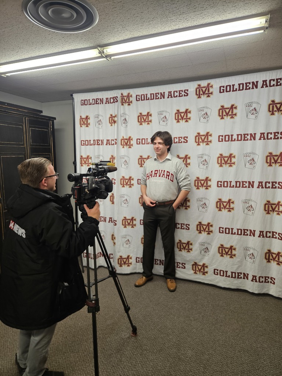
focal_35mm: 23
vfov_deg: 73.9
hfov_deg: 58.9
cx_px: 141
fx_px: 250
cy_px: 188
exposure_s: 1/120
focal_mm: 5.4
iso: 160
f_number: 1.8
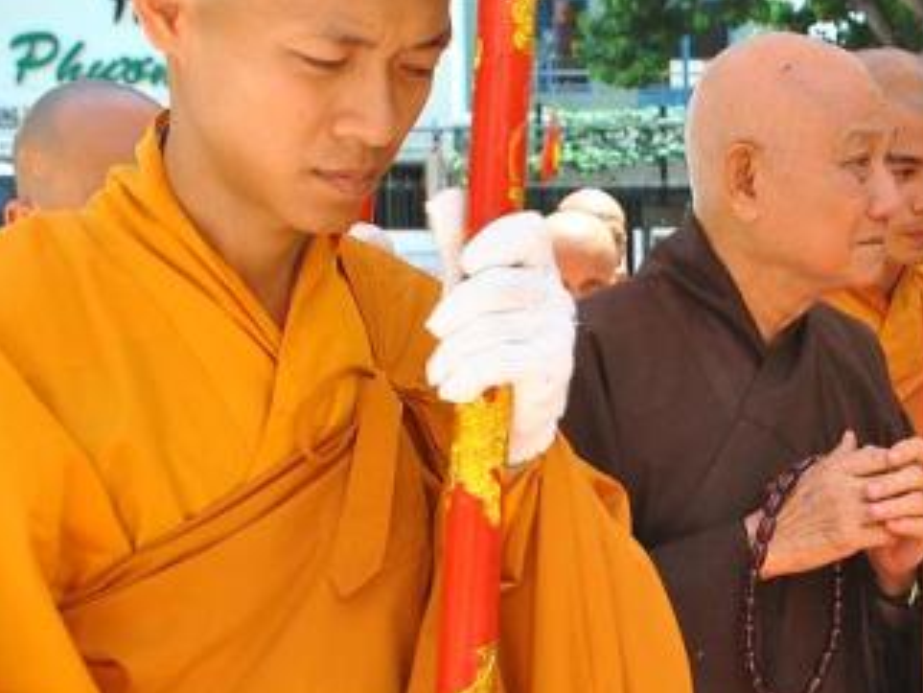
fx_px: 2001
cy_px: 515
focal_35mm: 75
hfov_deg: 25.4
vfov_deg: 19.5
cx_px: 776
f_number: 5.6
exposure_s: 1/160
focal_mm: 26
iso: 200
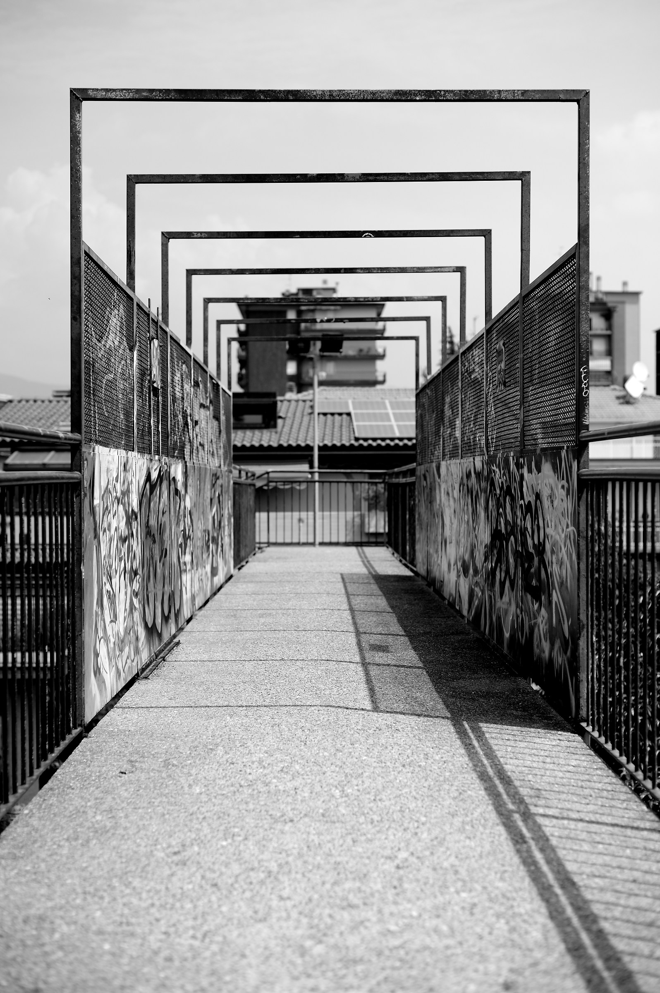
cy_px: 496
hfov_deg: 26.9
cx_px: 330
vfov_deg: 39.6
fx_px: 1377
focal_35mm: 50
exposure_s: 1/4000
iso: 200
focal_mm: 50
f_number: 2.8
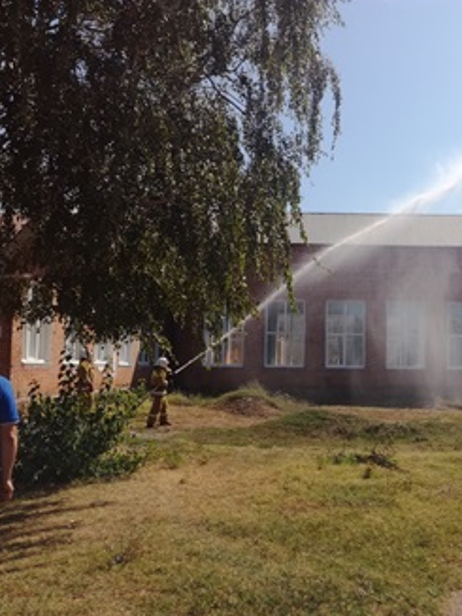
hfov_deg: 37.7
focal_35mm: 37
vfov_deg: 50.2
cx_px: 345
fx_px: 659
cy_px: 311
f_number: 2
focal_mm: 3.79
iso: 50
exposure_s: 1/2008
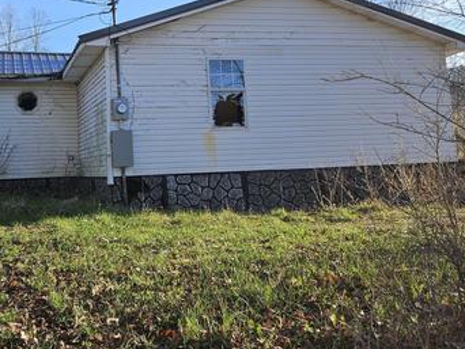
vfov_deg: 33.0
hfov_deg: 43.2
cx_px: 152
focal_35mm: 43
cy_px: 91
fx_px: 578
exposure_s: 1/994
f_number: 1.8
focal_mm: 5.4
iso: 25
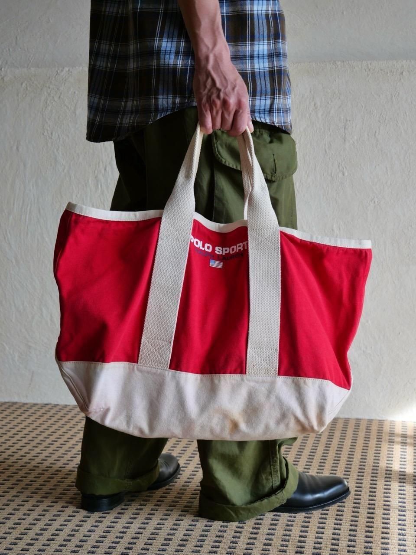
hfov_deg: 25.2
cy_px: 278
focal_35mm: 58
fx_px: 929
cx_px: 208
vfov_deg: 33.2
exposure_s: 1/80
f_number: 3.7
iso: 200
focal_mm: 29
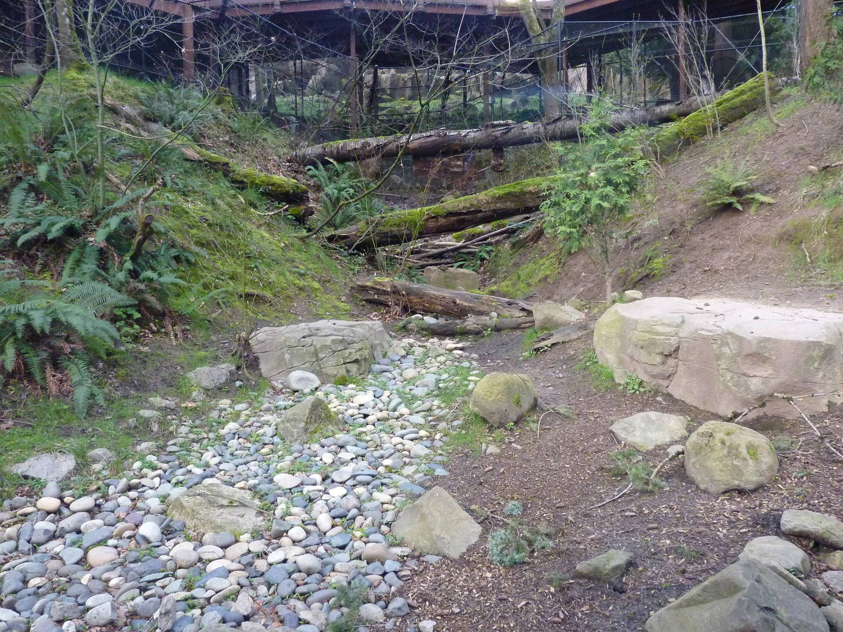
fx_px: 609
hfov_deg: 69.4
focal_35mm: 25
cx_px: 422
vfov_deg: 54.9
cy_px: 316
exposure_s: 1/100
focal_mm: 4.1
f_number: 3.3
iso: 400
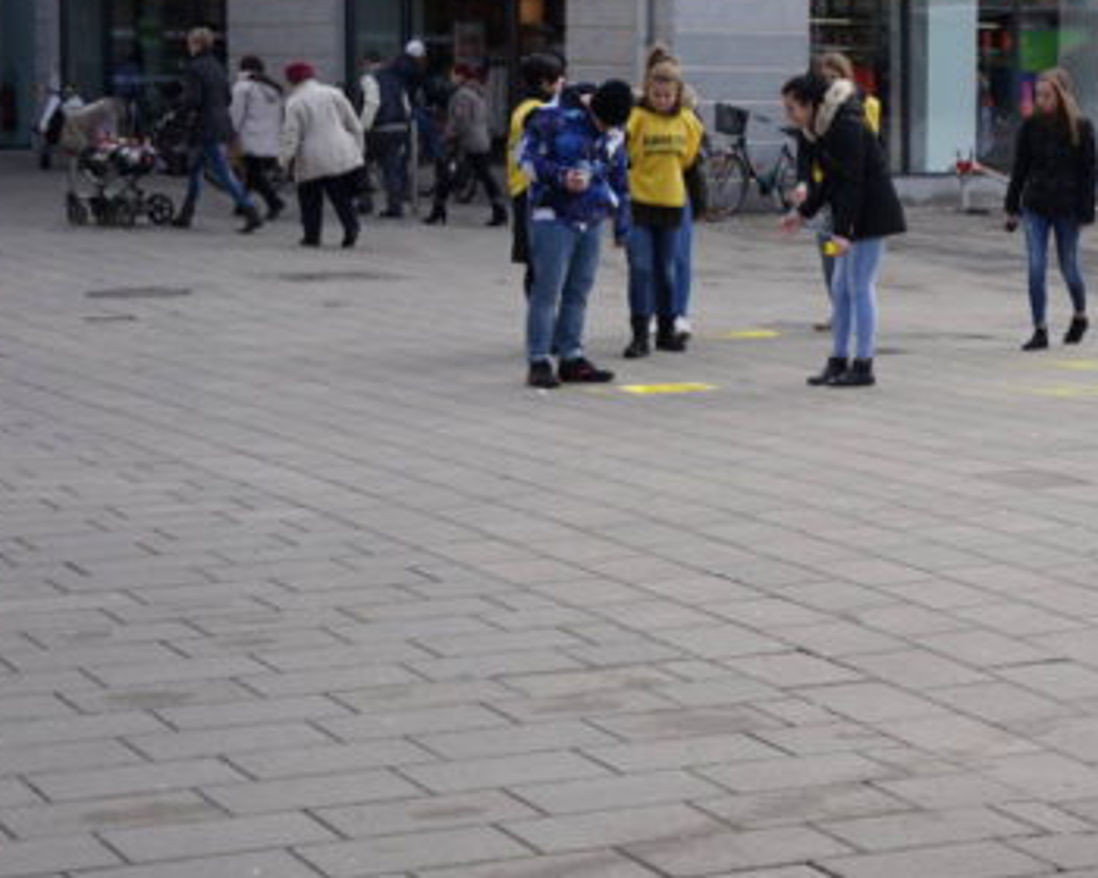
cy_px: 282
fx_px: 2340
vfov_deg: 21.2
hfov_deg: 24.9
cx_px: 1158
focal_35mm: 72
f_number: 7.1
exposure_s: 1/160
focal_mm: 35
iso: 160
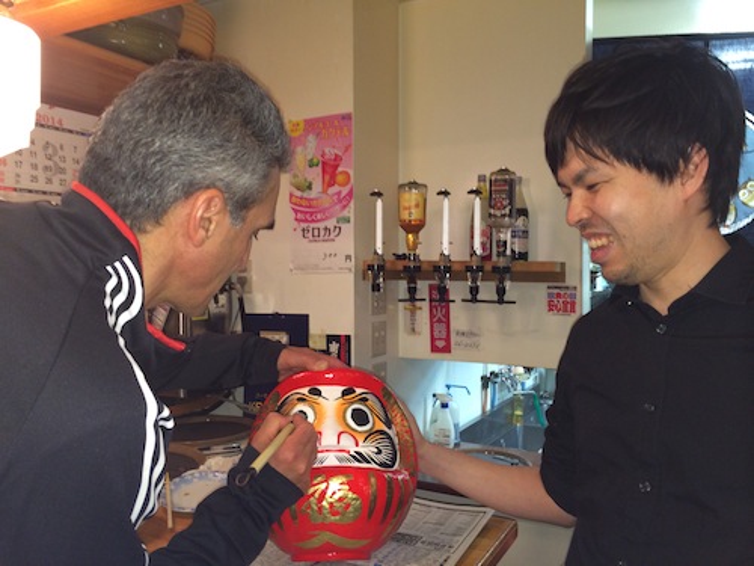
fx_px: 653
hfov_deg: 60.0
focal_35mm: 30
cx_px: 377
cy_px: 283
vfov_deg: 46.8
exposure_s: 1/20
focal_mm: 4.12
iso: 125
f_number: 2.2
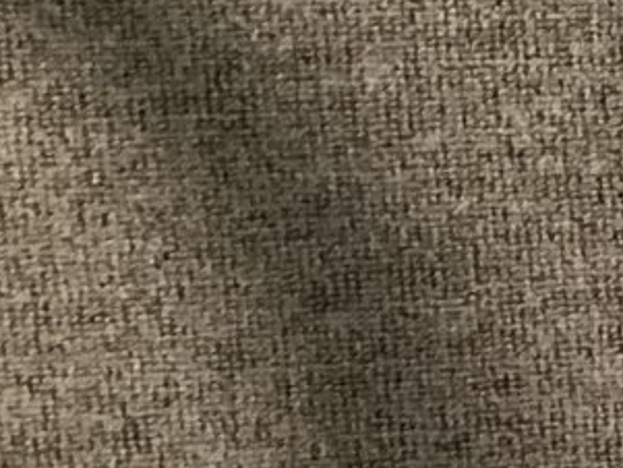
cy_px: 533
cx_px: 1537
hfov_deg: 10.7
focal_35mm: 156
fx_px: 2809
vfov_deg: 9.4
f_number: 2.4
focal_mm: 3.3
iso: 320
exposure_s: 1/40
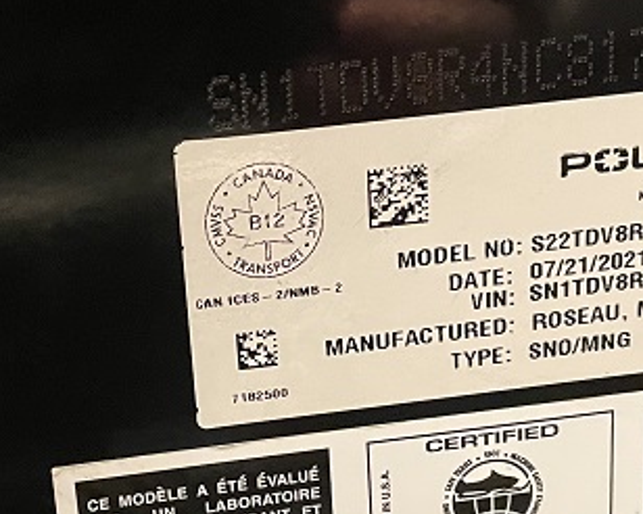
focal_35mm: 66
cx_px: 200
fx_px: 1255
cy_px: 336
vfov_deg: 23.0
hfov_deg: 28.5
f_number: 1.6
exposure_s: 1/30
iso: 640
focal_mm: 4.2
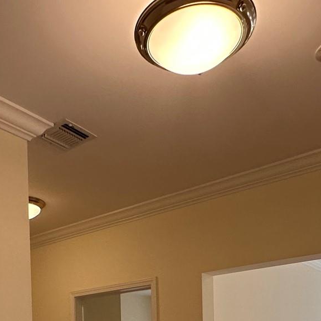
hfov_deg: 38.0
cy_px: 370
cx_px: 110
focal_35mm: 44
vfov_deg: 32.7
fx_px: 462
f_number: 2.2
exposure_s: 1/120
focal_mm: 2.22
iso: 200
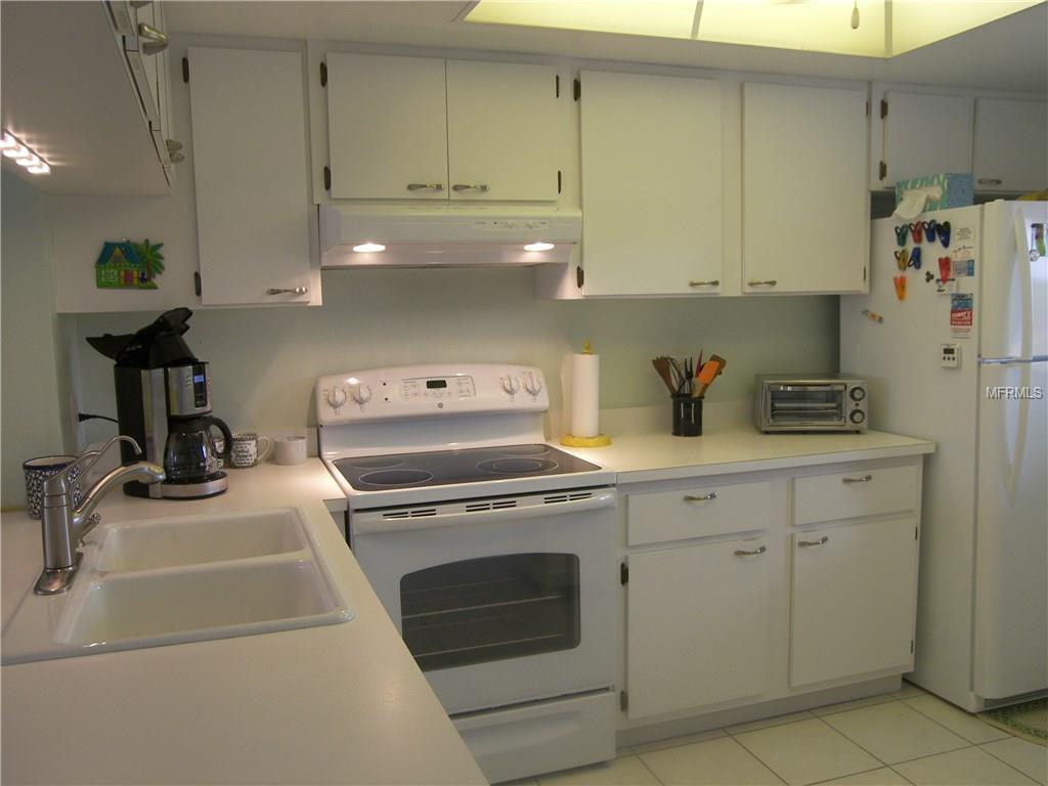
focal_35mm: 30
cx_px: 524
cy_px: 393
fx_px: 908
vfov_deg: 46.8
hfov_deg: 60.0
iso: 100
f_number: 3.2
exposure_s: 1/50
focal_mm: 6.4
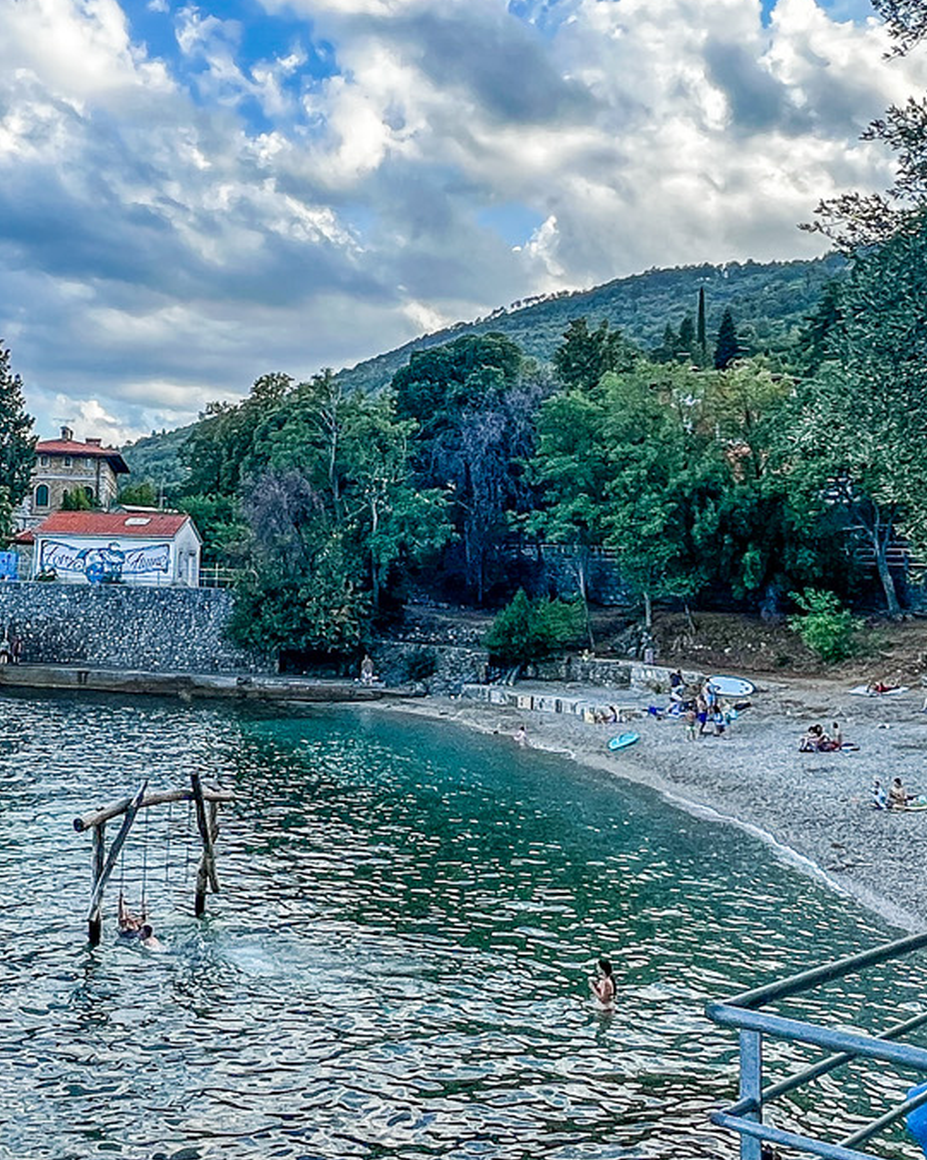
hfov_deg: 40.6
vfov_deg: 49.8
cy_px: 440
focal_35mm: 36
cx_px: 300
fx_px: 1235
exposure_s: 1/620
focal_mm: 1.57
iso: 32
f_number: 1.8
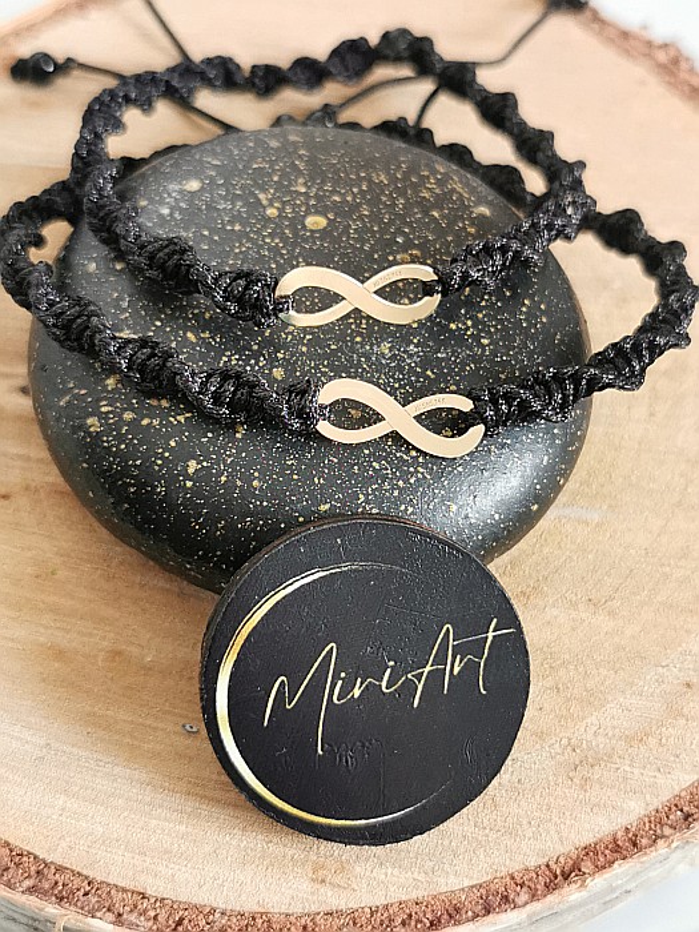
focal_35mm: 56
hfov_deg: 26.1
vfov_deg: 34.3
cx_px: 350
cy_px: 466
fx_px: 1508
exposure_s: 1/100
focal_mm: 5.56
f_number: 1.6
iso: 125
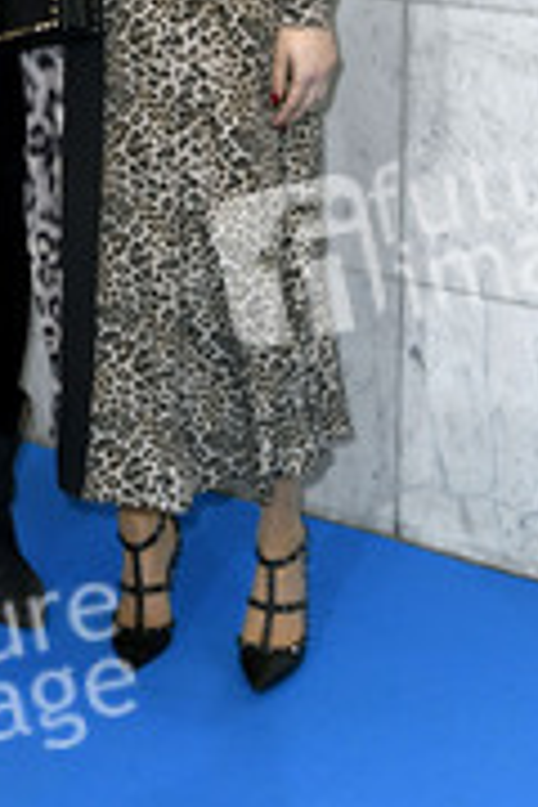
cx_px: 36
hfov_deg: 18.8
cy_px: 18
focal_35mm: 71
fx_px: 1591
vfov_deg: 27.0
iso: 1000
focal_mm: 32
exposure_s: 1/125
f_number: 5
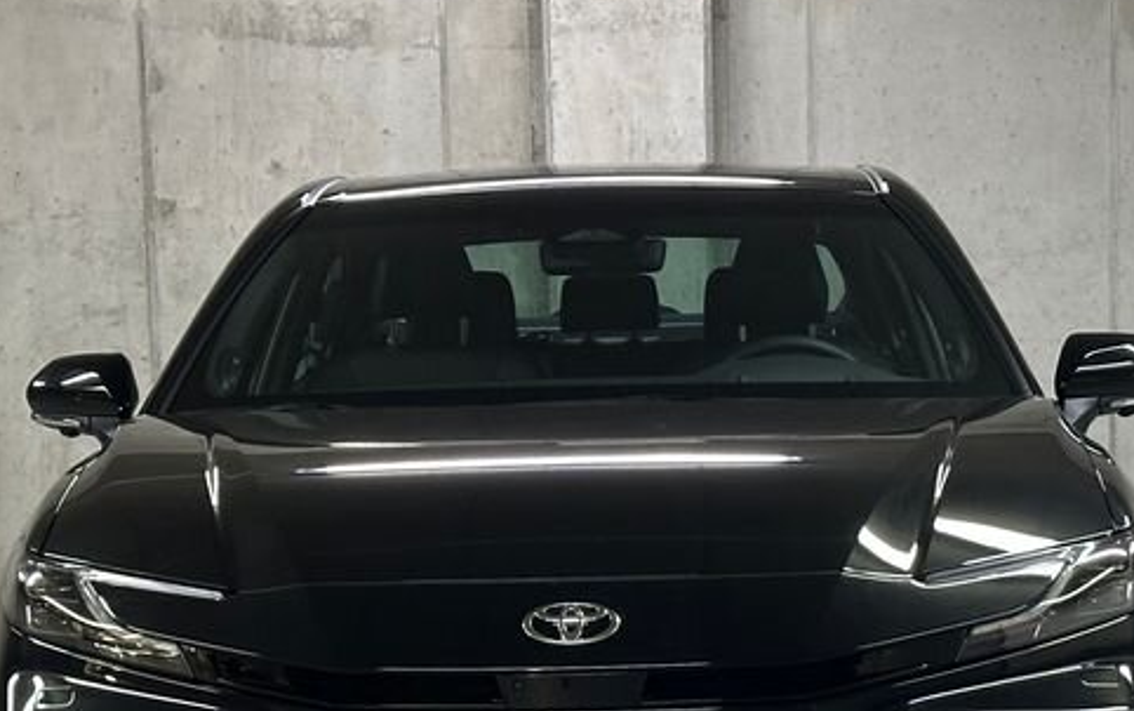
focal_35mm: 108
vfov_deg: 12.0
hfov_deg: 19.3
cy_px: 718
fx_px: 3340
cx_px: 666
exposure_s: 1/33
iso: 320
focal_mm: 6.86
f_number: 1.78
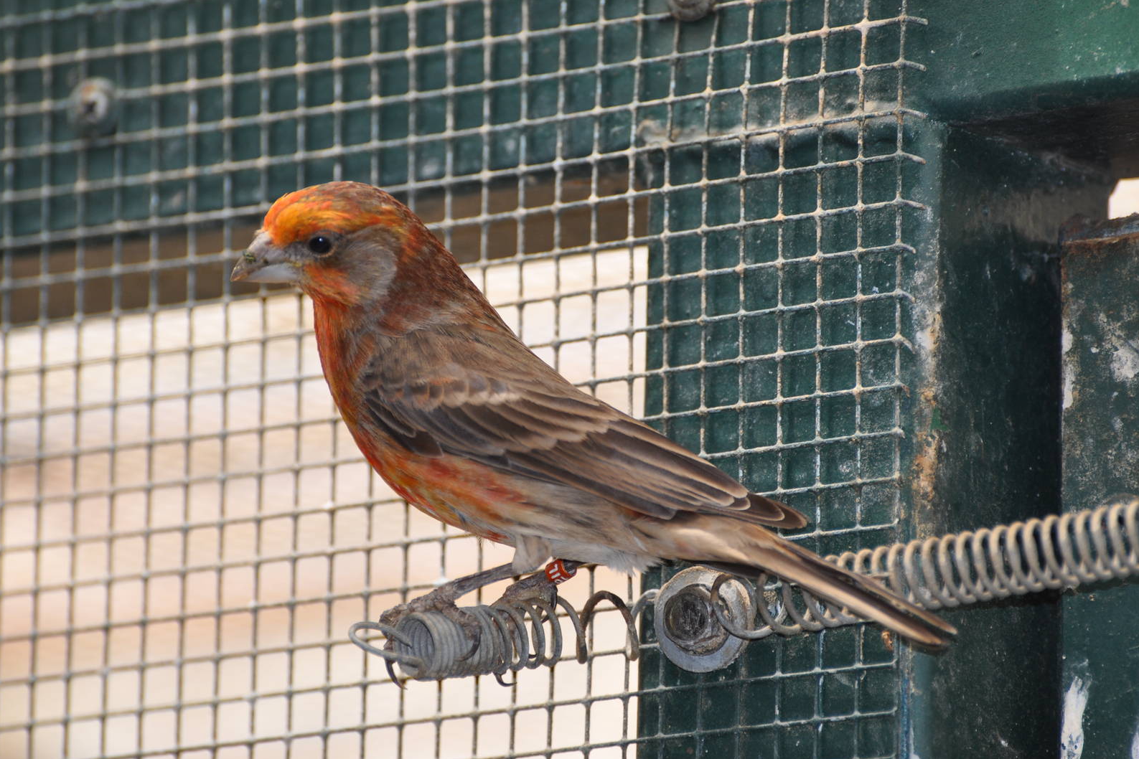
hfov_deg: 7.0
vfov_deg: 4.7
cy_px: 380
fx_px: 9317
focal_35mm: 295
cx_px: 568
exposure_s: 1/200
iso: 250
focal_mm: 195
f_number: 5.3
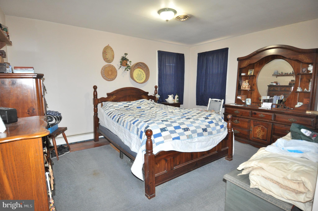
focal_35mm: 18
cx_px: 159
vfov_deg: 67.2
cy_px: 106
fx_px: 159
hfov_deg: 90.1
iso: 800
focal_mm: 12
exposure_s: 1/60
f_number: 4
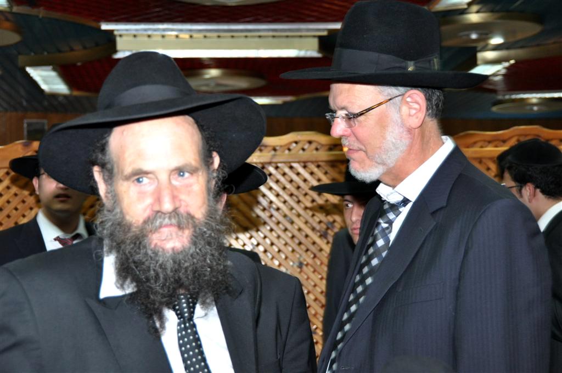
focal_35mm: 75
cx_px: 281
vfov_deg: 18.1
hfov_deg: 27.0
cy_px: 186
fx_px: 1169
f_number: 4.8
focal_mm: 50
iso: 800
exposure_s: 1/60
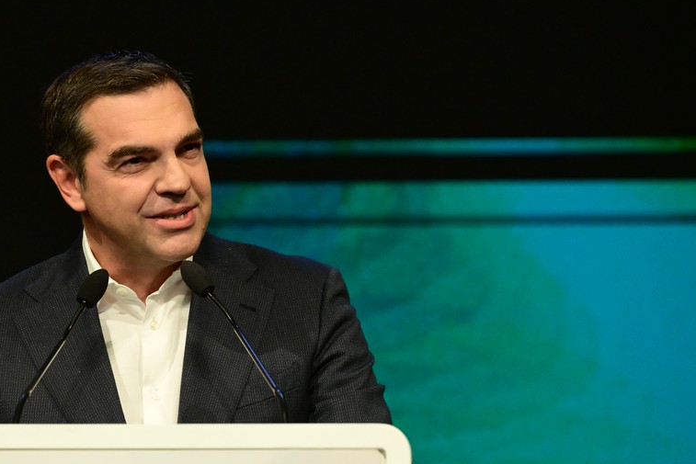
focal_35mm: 317
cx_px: 166
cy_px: 274
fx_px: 6129
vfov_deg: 4.3
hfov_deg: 6.5
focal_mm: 200
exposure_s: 1/640
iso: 8000
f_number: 5.6
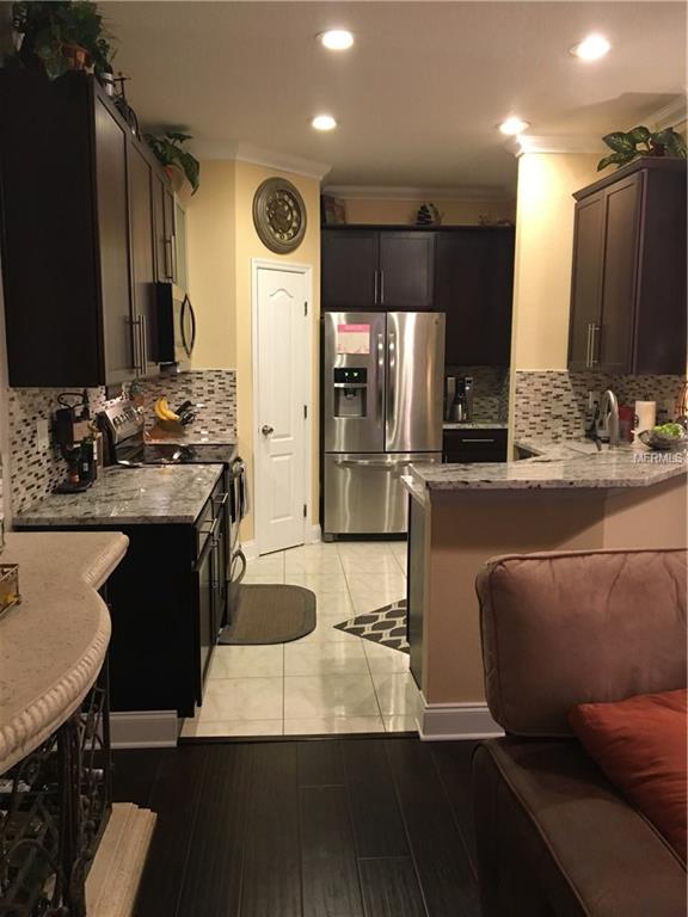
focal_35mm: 29
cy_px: 458
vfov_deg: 61.7
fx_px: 769
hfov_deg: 48.2
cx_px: 344
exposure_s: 1/24
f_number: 2.2
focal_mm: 4.15
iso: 200
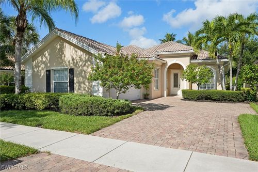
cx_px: 129
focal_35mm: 28
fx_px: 197
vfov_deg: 47.1
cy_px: 86
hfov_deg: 66.4
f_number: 8
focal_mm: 27.5
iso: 400
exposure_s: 1/1600
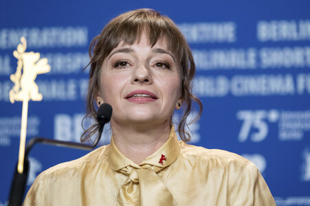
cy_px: 103
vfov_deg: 7.1
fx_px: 1669
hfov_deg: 10.6
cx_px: 155
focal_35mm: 194
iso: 2000
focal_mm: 129.2
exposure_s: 1/300
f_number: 2.8
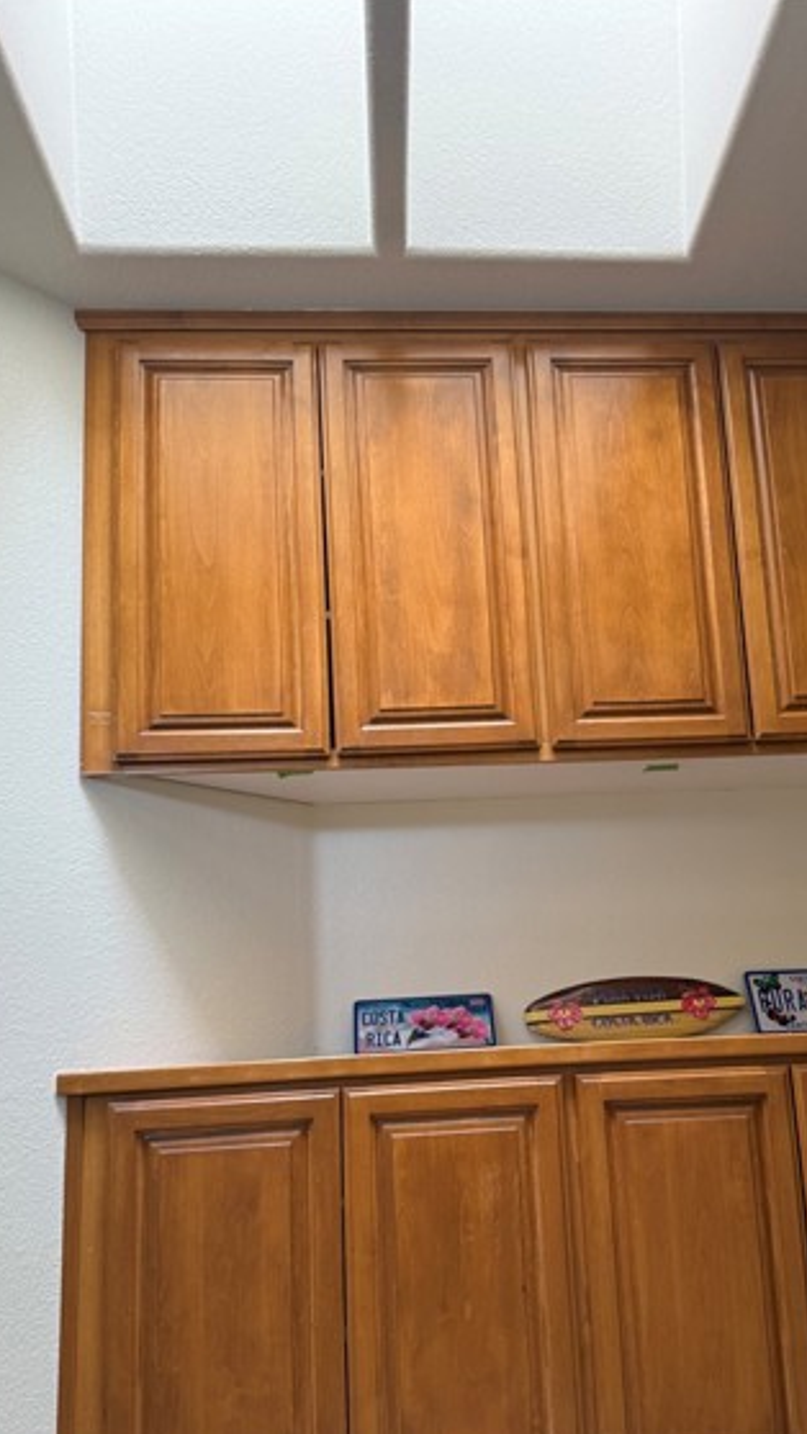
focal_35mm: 30
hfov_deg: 38.7
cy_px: 812
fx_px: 1141
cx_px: 499
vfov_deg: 64.0
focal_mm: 6.76
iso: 125
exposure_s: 1/141
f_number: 1.78
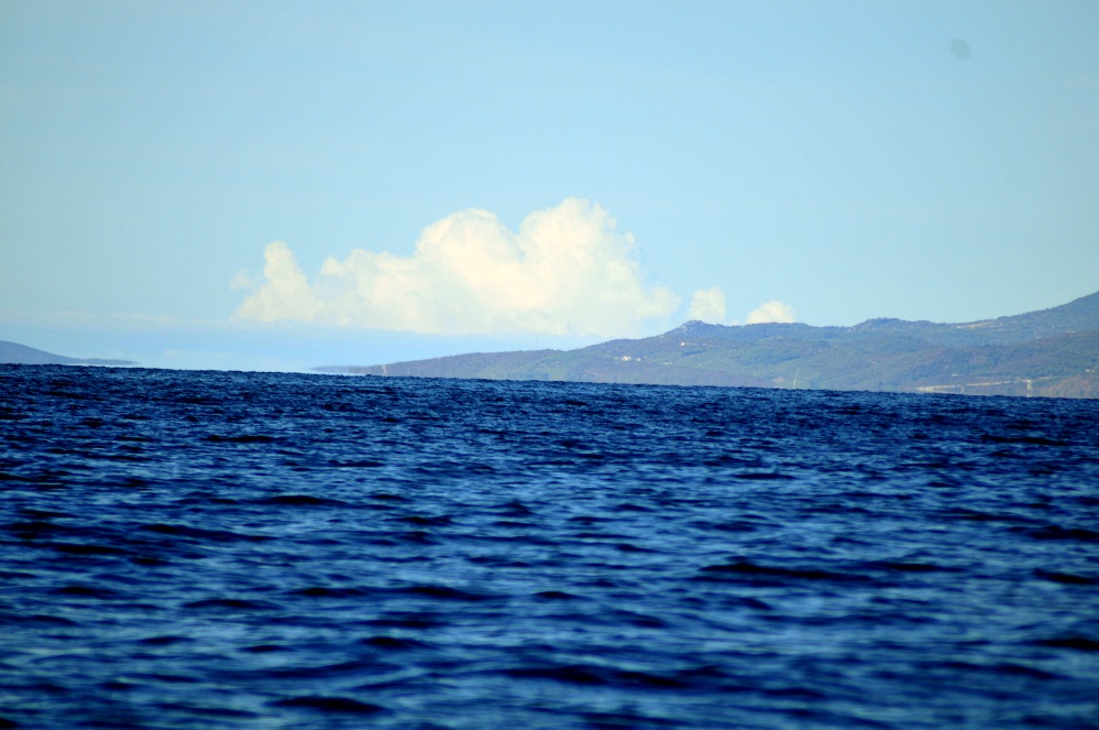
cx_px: 550
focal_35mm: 375
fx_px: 11431
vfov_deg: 3.7
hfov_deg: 5.5
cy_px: 365
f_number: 5
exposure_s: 1/1600
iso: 250
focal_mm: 250
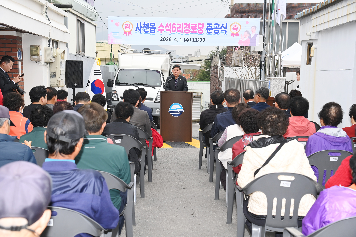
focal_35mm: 55
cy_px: 118
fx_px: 544
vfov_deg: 24.6
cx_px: 178
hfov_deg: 36.2
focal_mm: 55
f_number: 6.3
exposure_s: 1/250
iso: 400
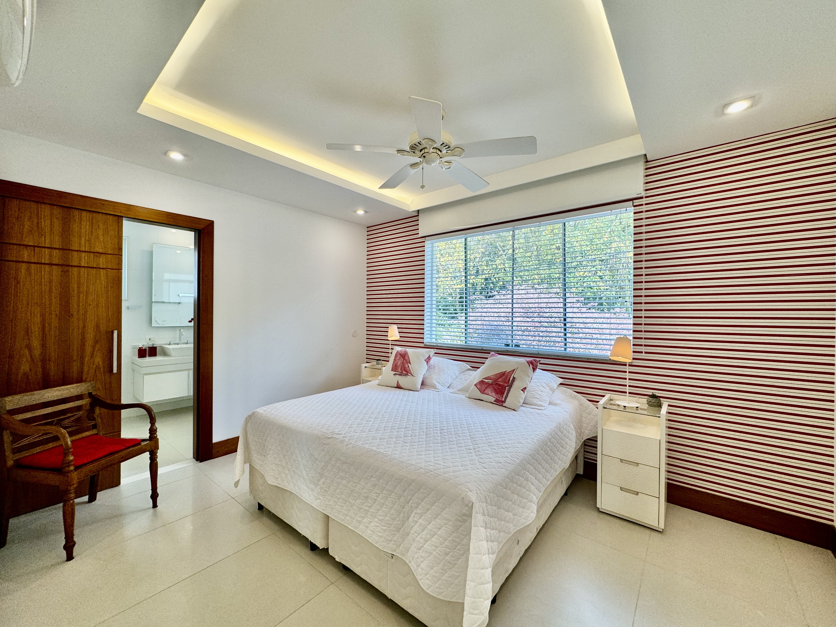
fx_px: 338
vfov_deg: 85.7
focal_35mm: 14
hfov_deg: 102.1
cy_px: 314
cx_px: 418
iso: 80
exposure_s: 1/120
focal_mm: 2.22
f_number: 2.2
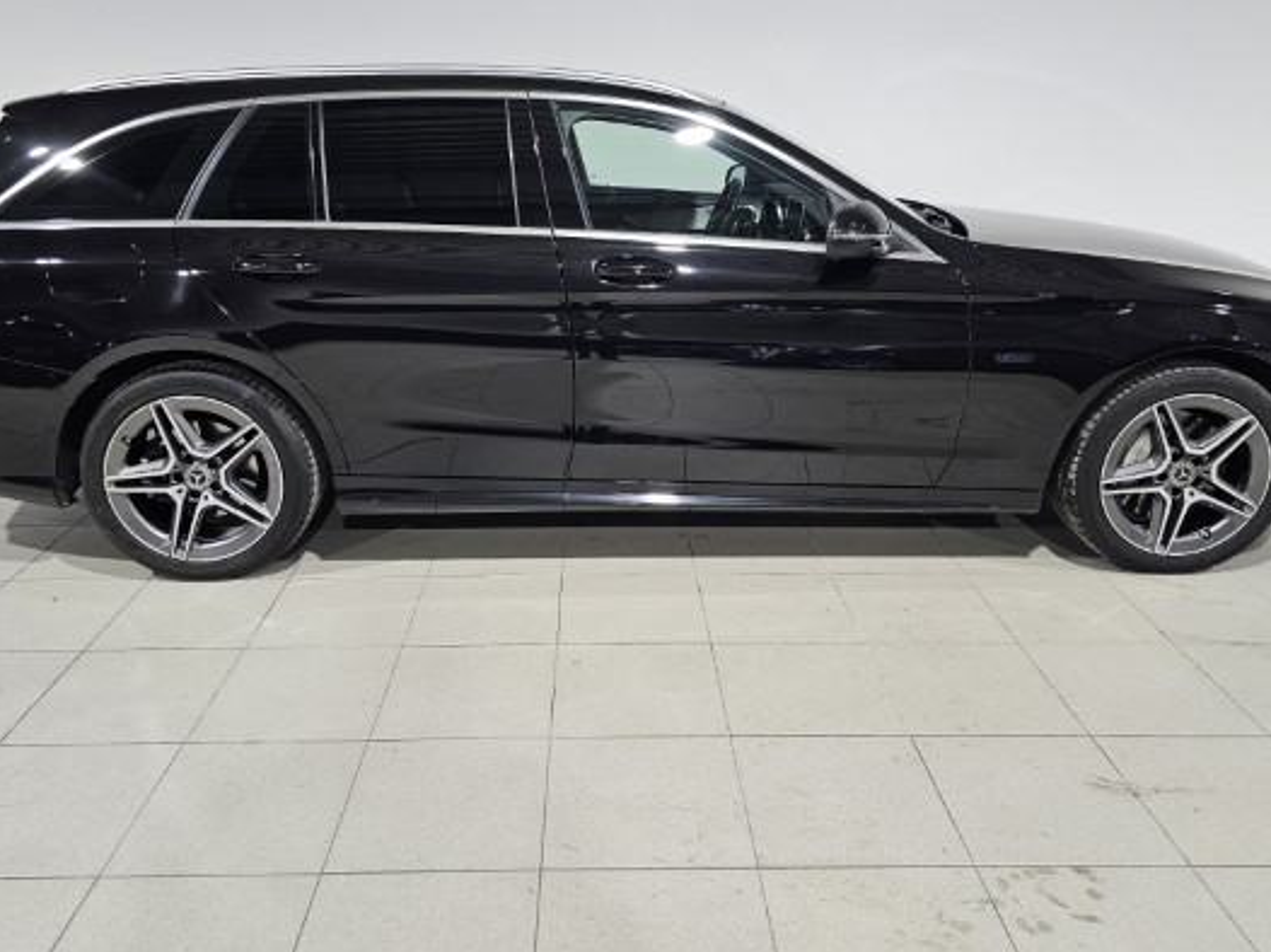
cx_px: 614
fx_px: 1028
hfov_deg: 63.5
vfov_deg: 49.4
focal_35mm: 28
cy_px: 379
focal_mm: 6.3
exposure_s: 1/100
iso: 160
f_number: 1.7
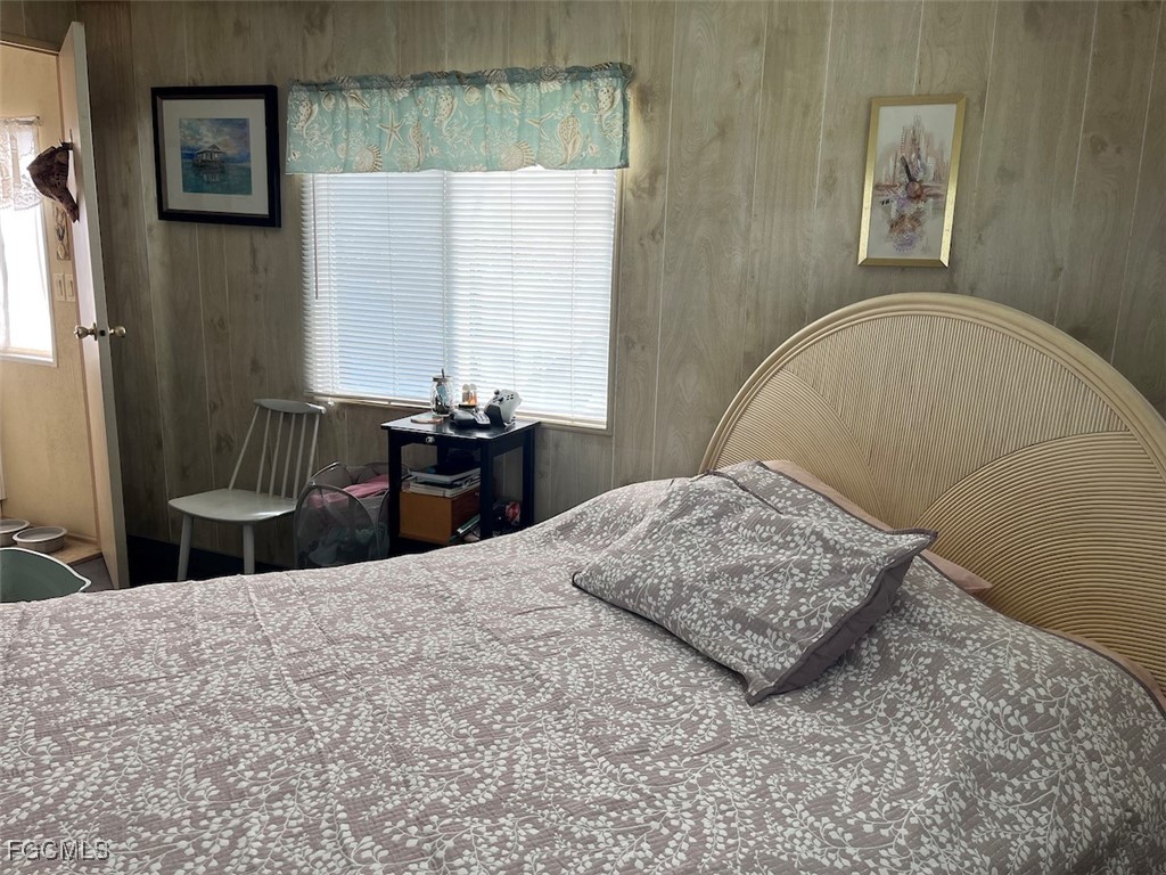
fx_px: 876
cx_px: 583
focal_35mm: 26
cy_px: 438
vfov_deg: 53.1
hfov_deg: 67.3
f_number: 1.6
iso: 64
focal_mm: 5.1
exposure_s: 1/161
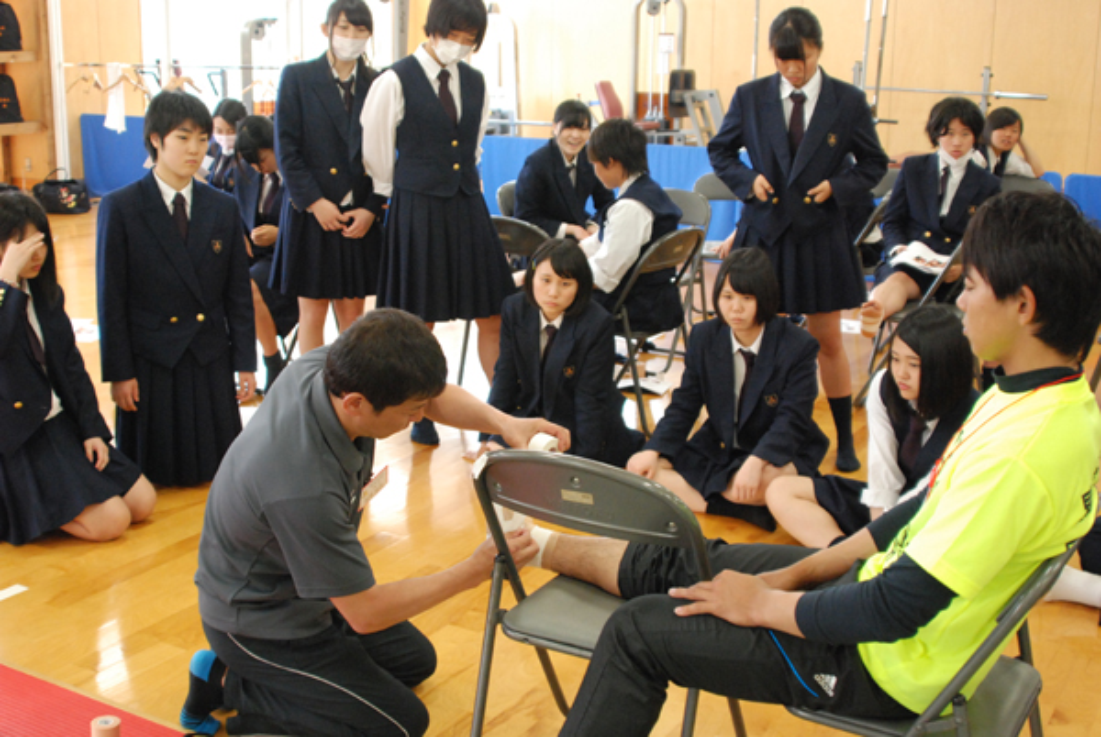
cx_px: 550
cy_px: 368
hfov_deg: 46.3
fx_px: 1286
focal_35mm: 42
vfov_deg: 32.0
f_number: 4
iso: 1600
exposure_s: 1/100
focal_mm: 28
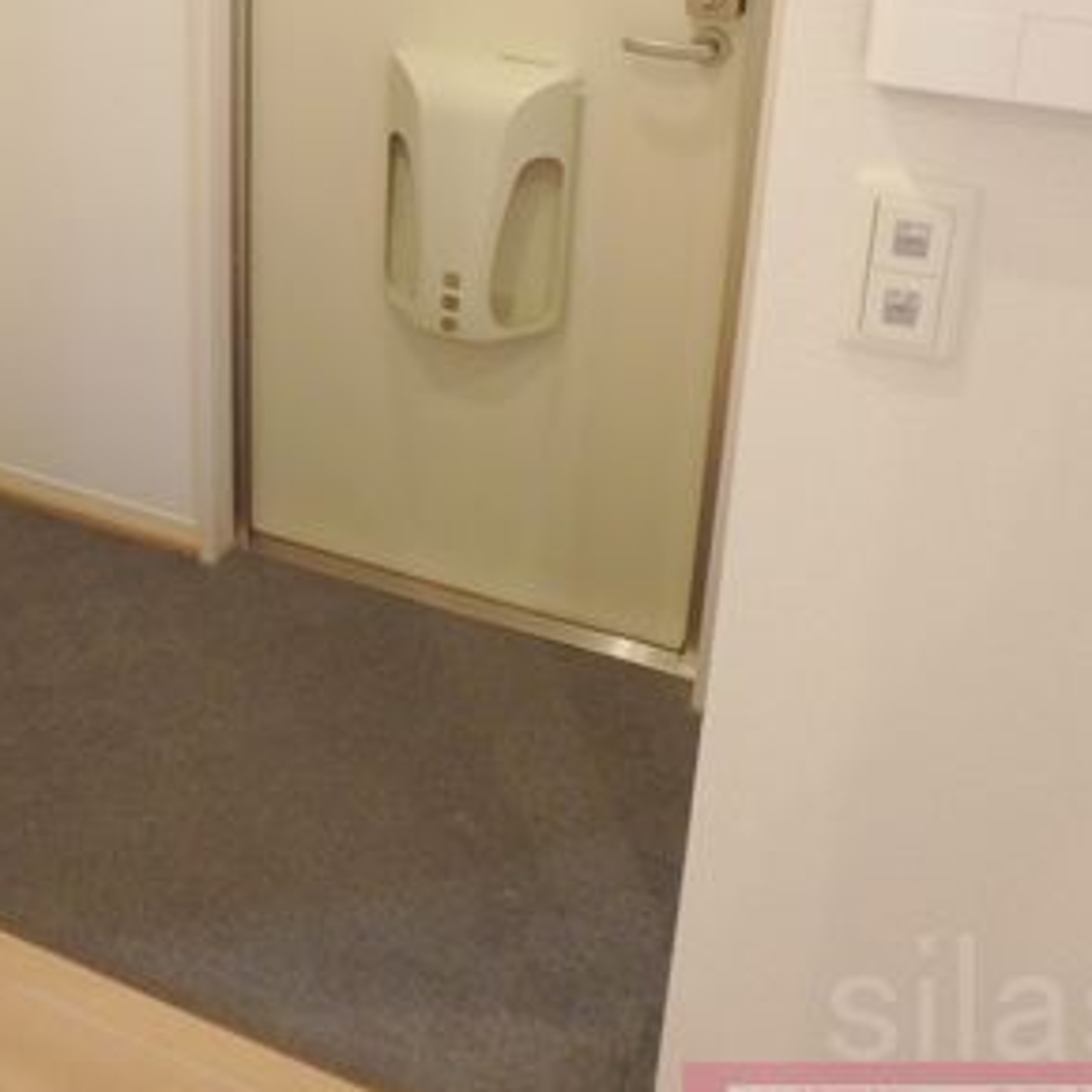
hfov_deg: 39.7
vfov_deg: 37.2
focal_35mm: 41
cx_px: 264
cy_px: 38
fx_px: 1463
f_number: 3.5
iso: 320
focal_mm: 3.7
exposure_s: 1/30
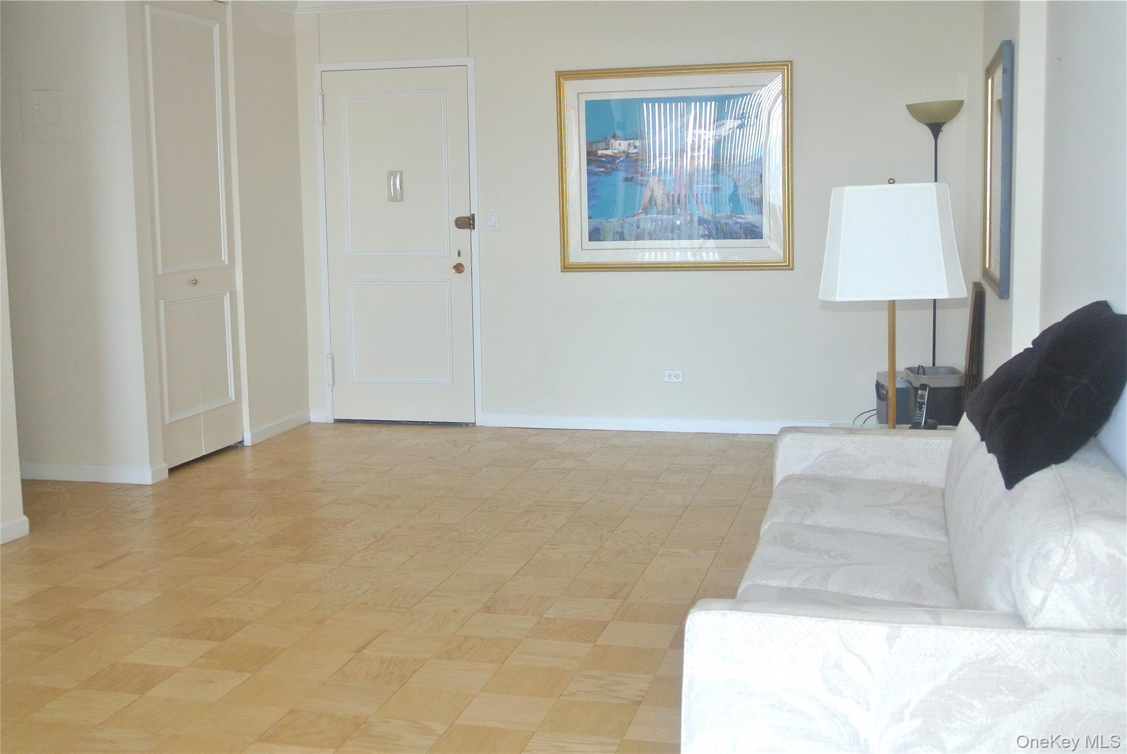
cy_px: 377
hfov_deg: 46.4
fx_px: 1316
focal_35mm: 42
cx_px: 564
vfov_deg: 32.0
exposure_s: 1/60
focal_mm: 15.7
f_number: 4.2
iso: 500
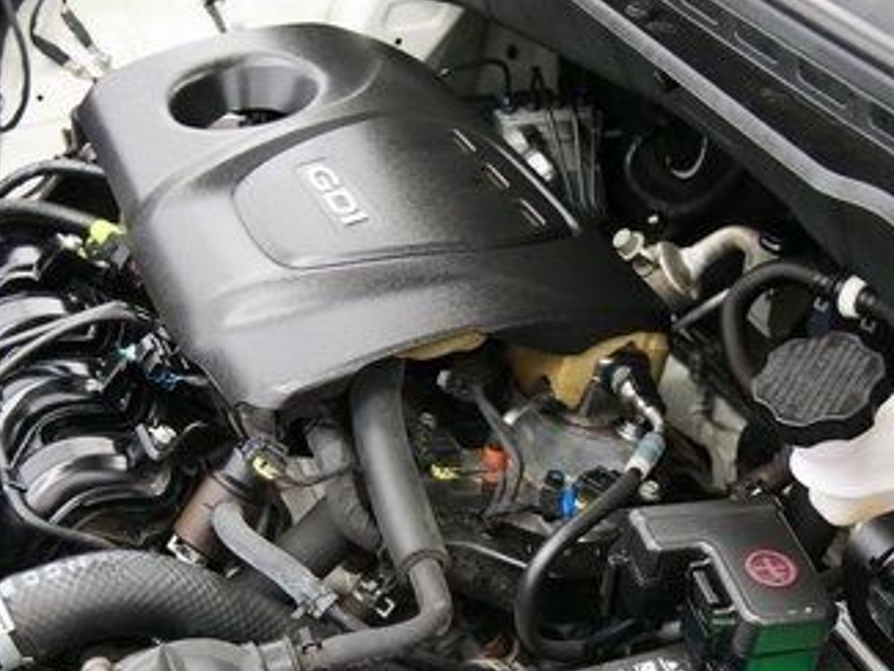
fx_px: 1524
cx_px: 454
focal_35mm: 59
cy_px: 569
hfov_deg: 32.7
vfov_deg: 24.3
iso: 800
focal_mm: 15
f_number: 3.7
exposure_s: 1/60
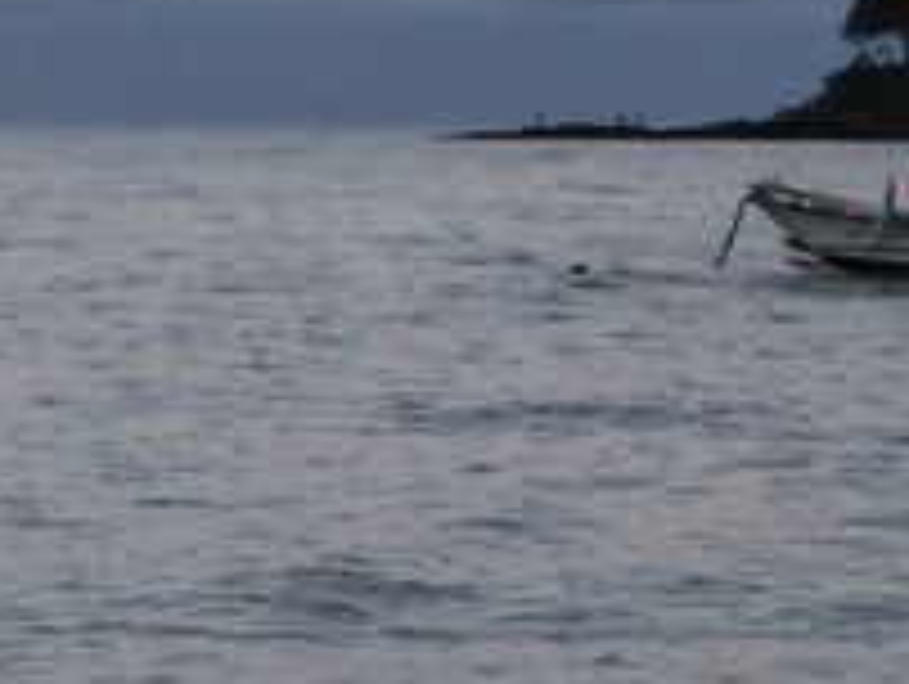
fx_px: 6704
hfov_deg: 7.7
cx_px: -108
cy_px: -171
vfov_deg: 5.8
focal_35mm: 255
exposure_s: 1/250
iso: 100
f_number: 5
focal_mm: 15.16
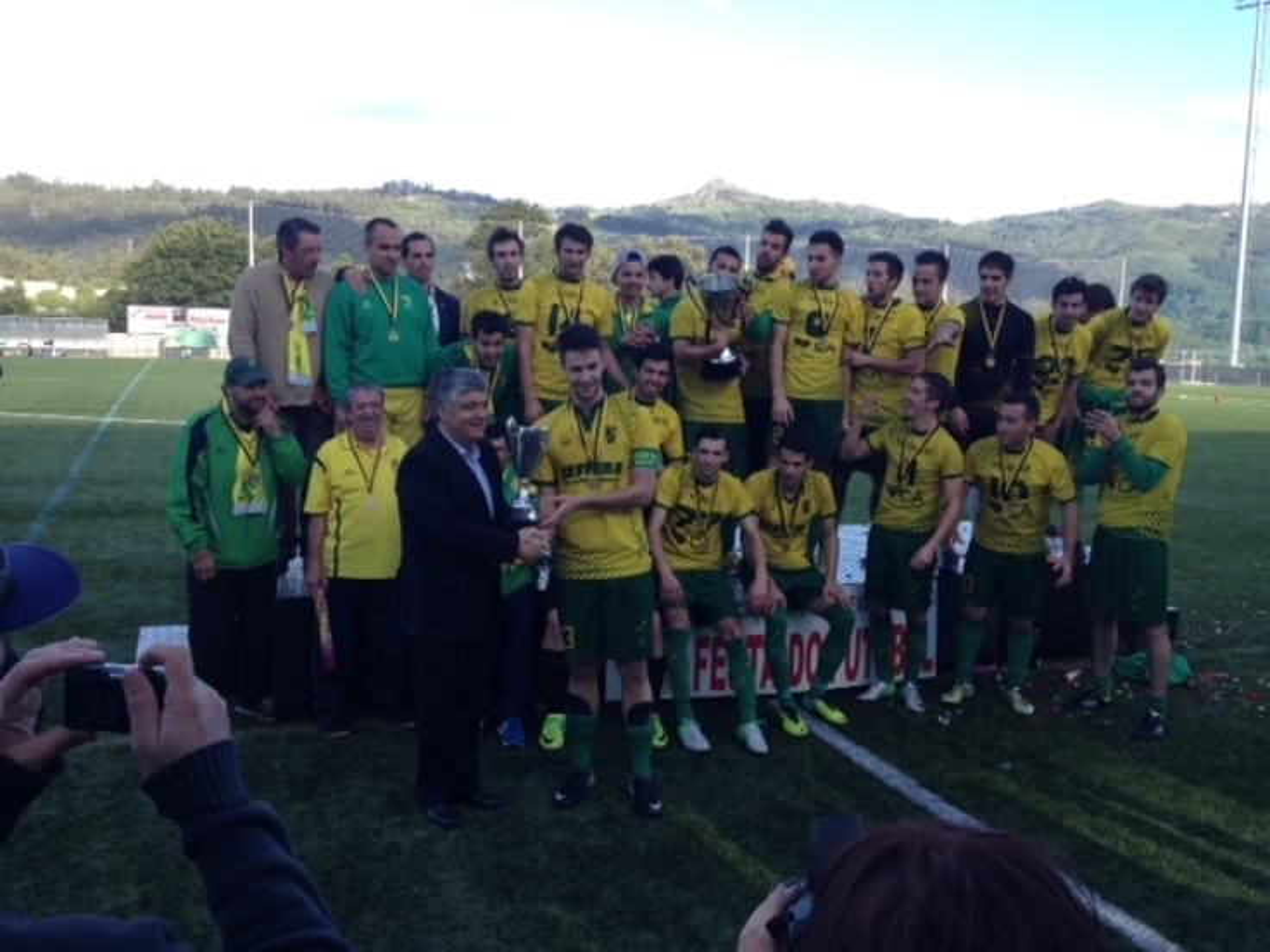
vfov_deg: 40.7
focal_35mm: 35
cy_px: 476
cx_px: 635
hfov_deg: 52.6
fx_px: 1284
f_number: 2.4
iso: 50
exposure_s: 1/354
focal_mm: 4.28
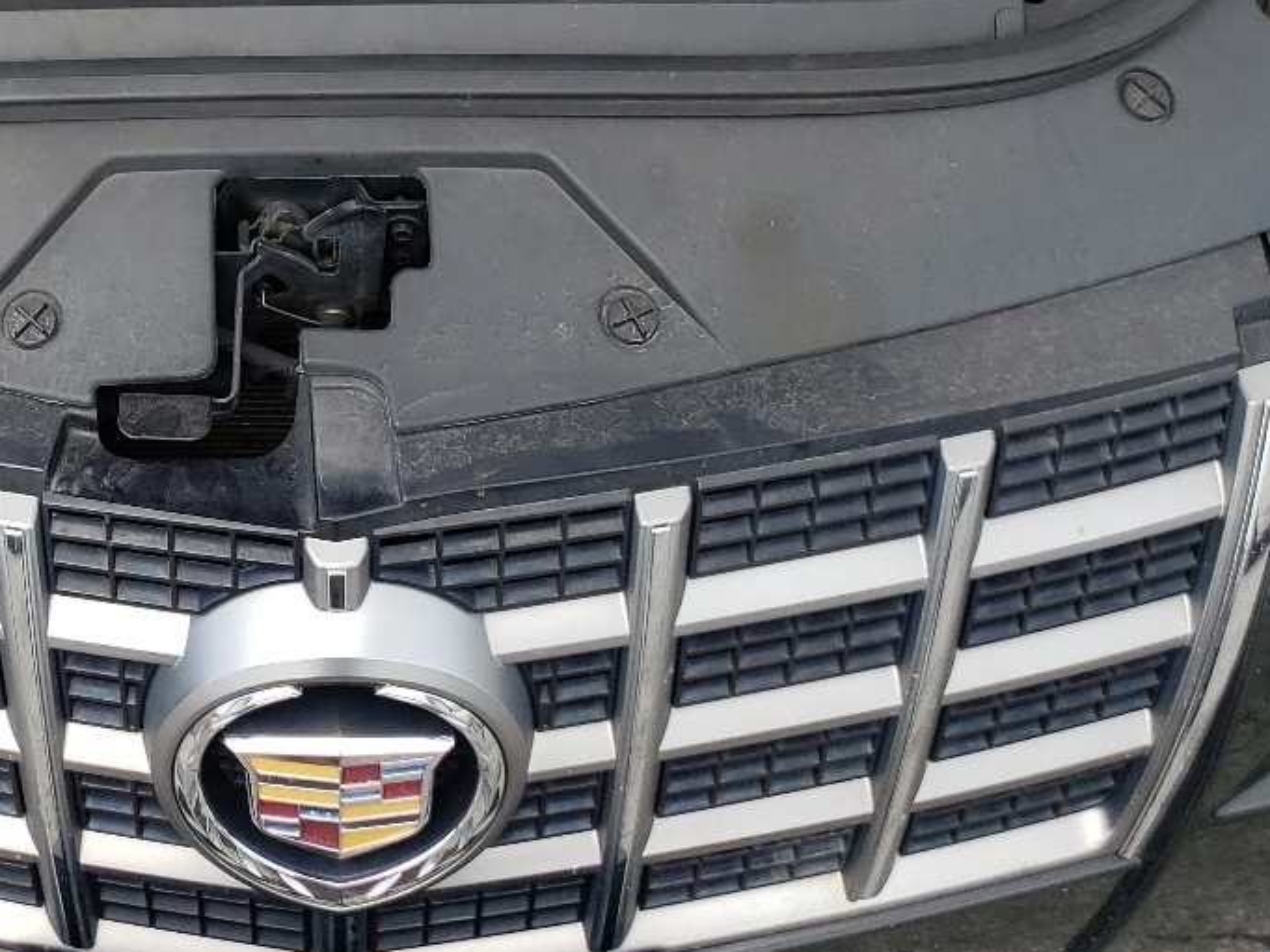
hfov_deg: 30.8
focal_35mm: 61
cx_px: 235
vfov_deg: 22.7
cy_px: -80
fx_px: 2237
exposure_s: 1/1250
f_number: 1.5
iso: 50
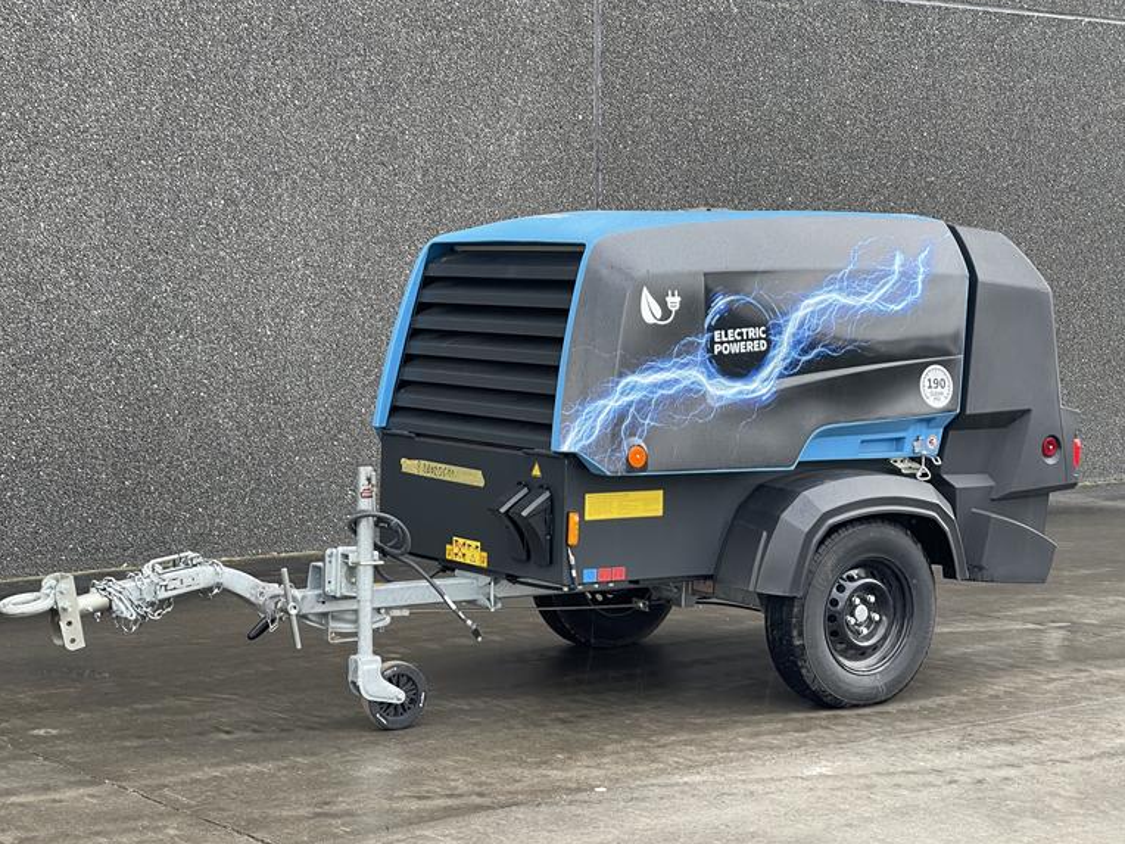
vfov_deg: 21.9
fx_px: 2177
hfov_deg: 29.0
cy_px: 429
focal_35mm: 67
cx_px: 540
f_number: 2.2
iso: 80
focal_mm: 7.5
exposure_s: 1/99
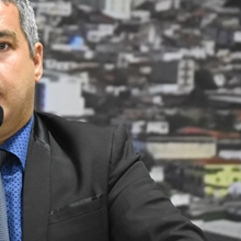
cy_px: 176
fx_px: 3395
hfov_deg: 4.1
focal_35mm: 431
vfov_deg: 4.1
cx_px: -11
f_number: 4.8
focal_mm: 116
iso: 4000
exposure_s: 1/60
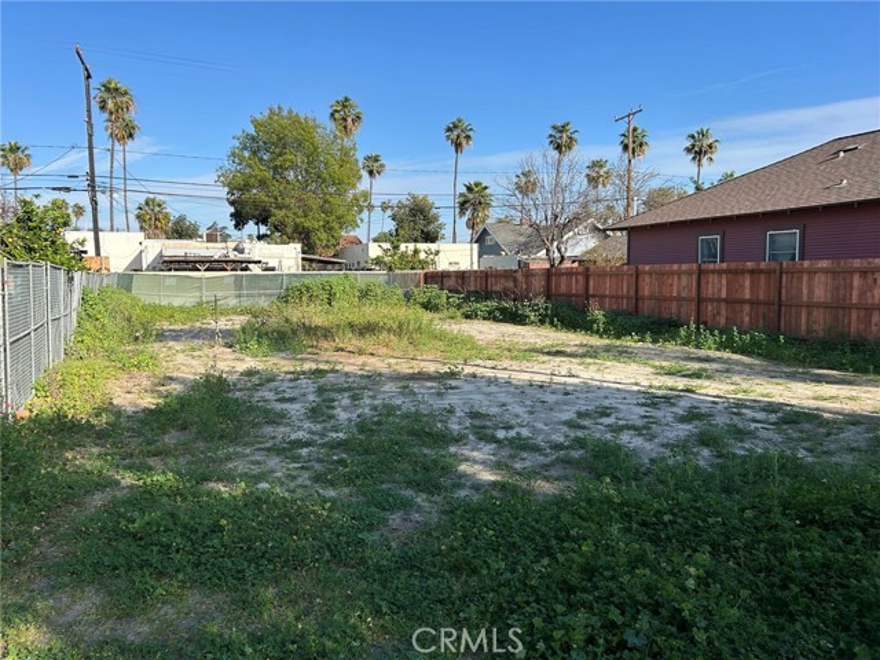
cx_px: 440
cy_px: 330
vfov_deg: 53.1
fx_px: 661
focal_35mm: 26
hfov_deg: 67.3
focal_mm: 5.7
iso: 50
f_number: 1.5
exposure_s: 1/2457
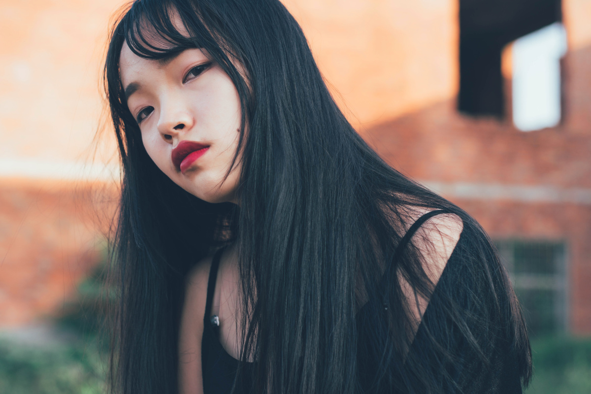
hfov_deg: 27.0
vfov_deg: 18.2
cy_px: 197
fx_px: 1231
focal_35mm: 75
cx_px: 296
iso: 100
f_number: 2.8
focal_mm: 50
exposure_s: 1/500
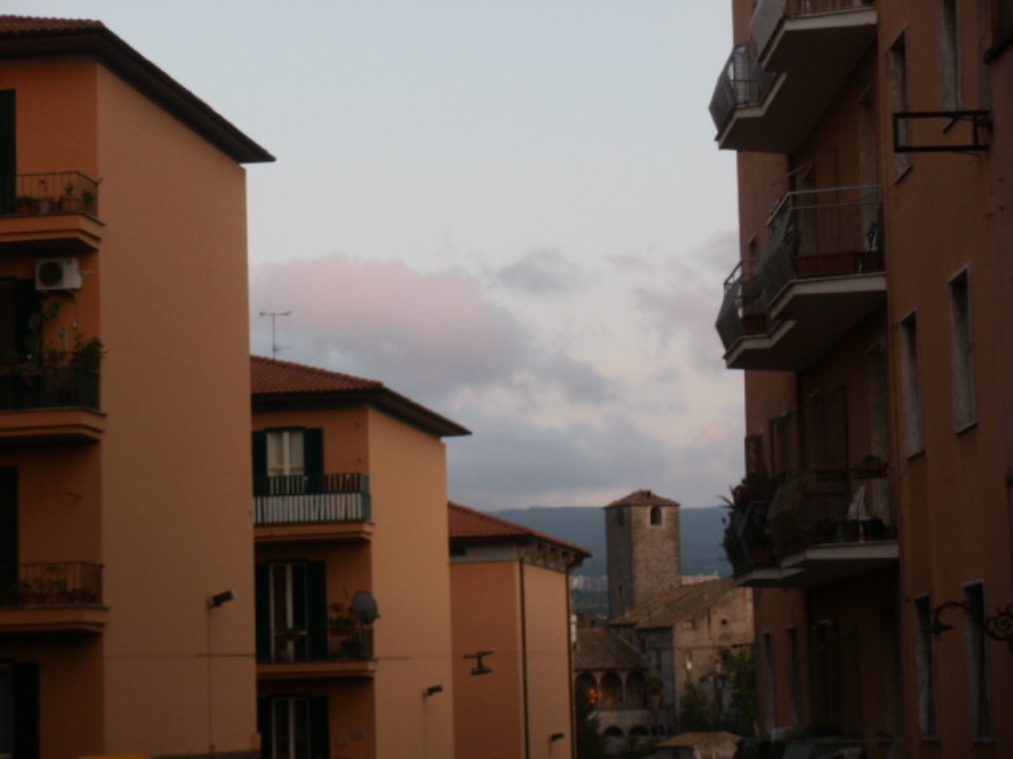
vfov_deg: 14.6
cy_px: 382
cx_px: 505
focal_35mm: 101
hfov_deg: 19.5
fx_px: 2955
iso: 160
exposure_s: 1/60
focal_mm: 17.4
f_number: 5
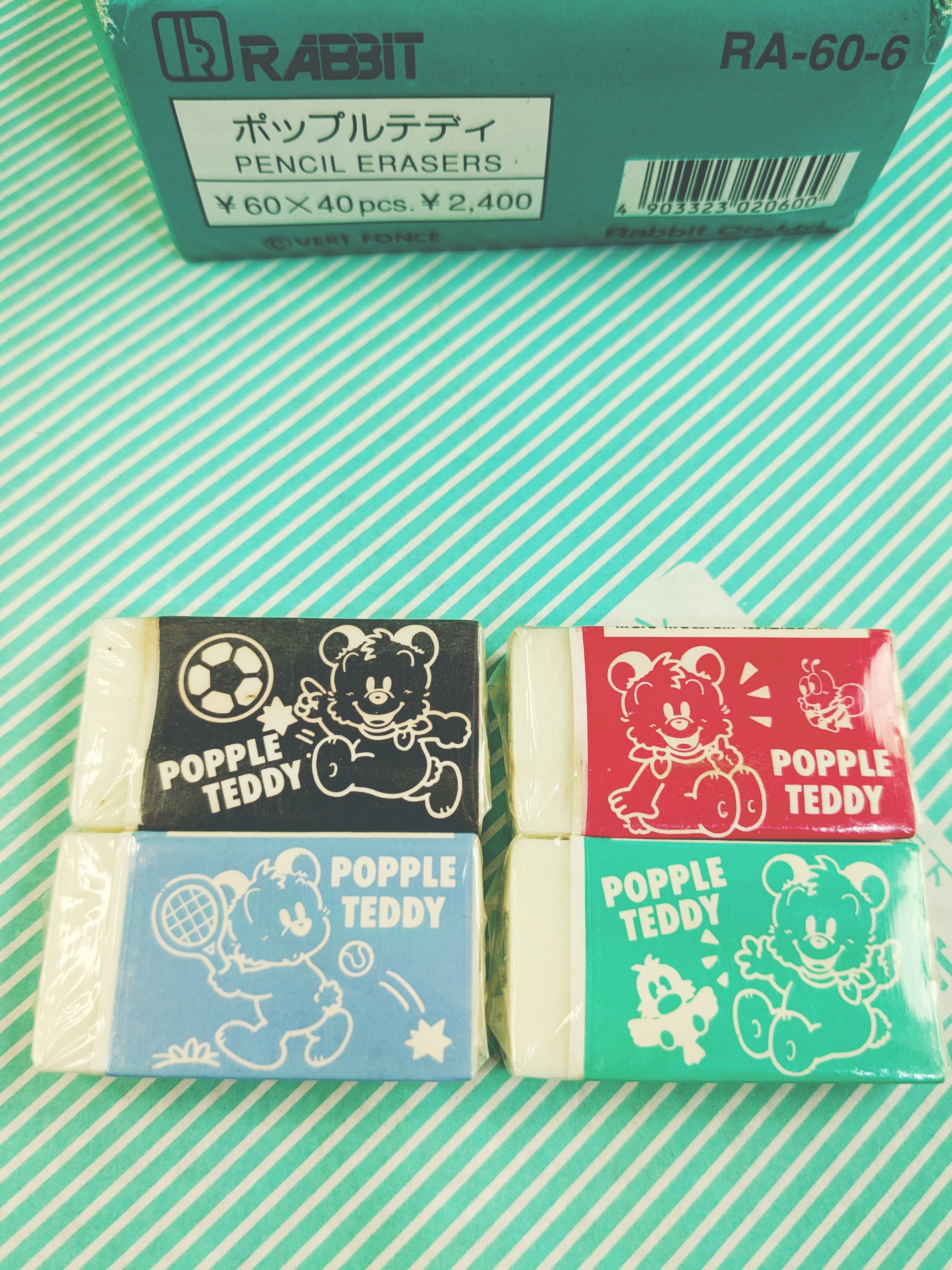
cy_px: 635
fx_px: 990
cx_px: 476
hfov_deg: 51.4
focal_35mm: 27
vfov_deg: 65.3
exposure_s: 1/144
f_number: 1.73
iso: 51
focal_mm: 4.38
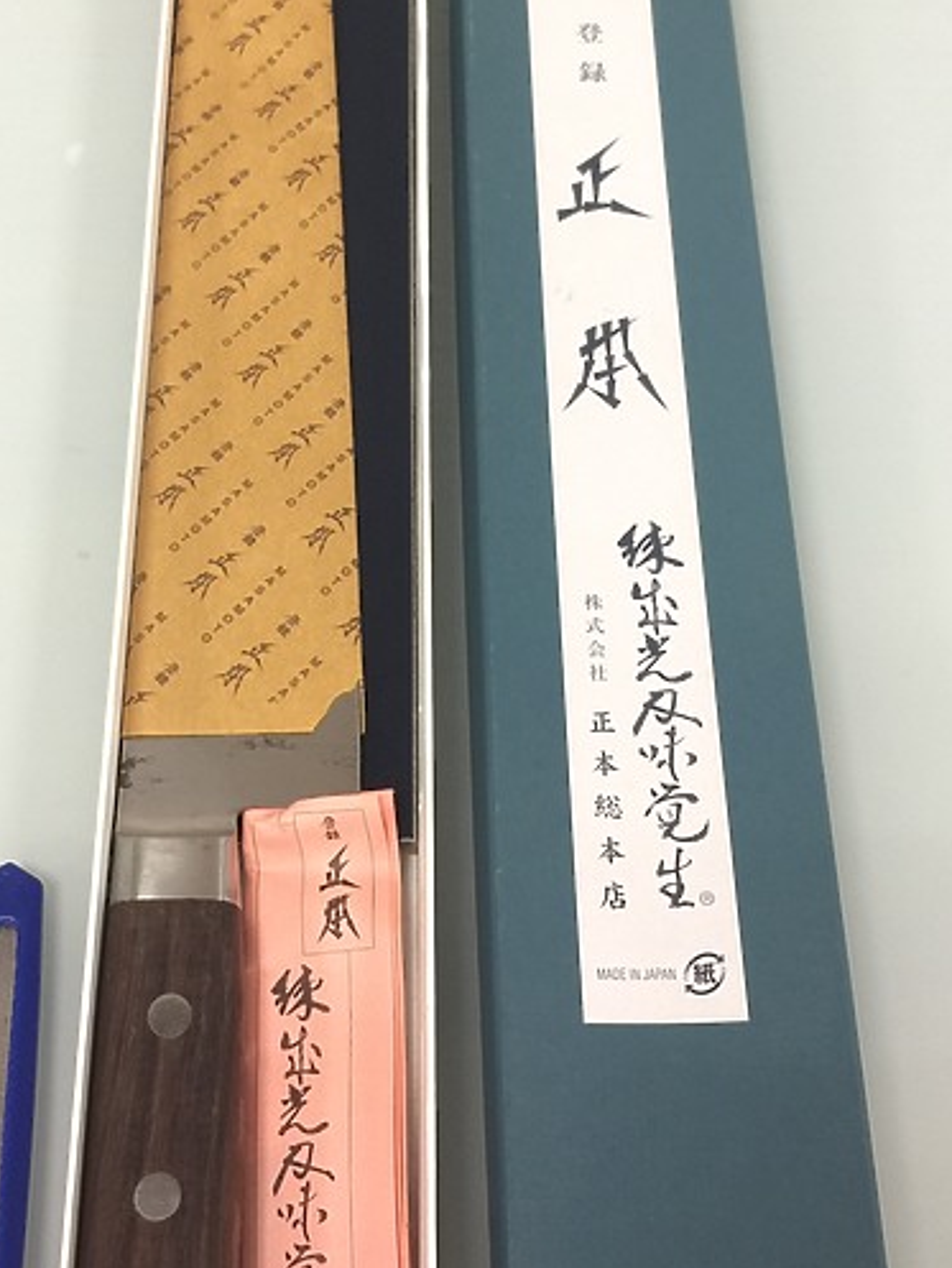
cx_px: 449
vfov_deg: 34.1
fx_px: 2053
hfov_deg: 26.1
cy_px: 464
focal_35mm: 56
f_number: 2.2
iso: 40
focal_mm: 4.15
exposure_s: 1/15
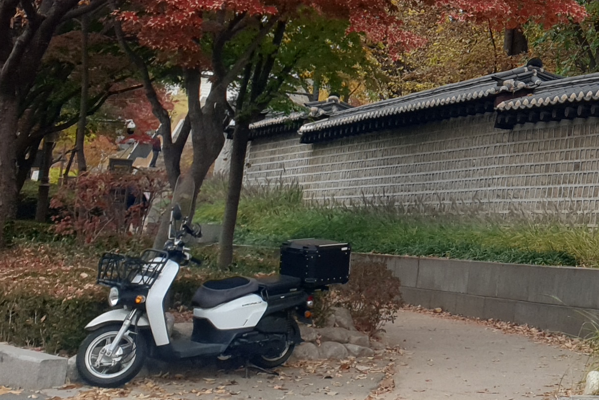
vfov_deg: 14.8
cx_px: 899
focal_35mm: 90
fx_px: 1498
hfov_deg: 19.6
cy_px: -60
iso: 50
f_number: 2.4
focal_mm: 4.3
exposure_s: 1/427
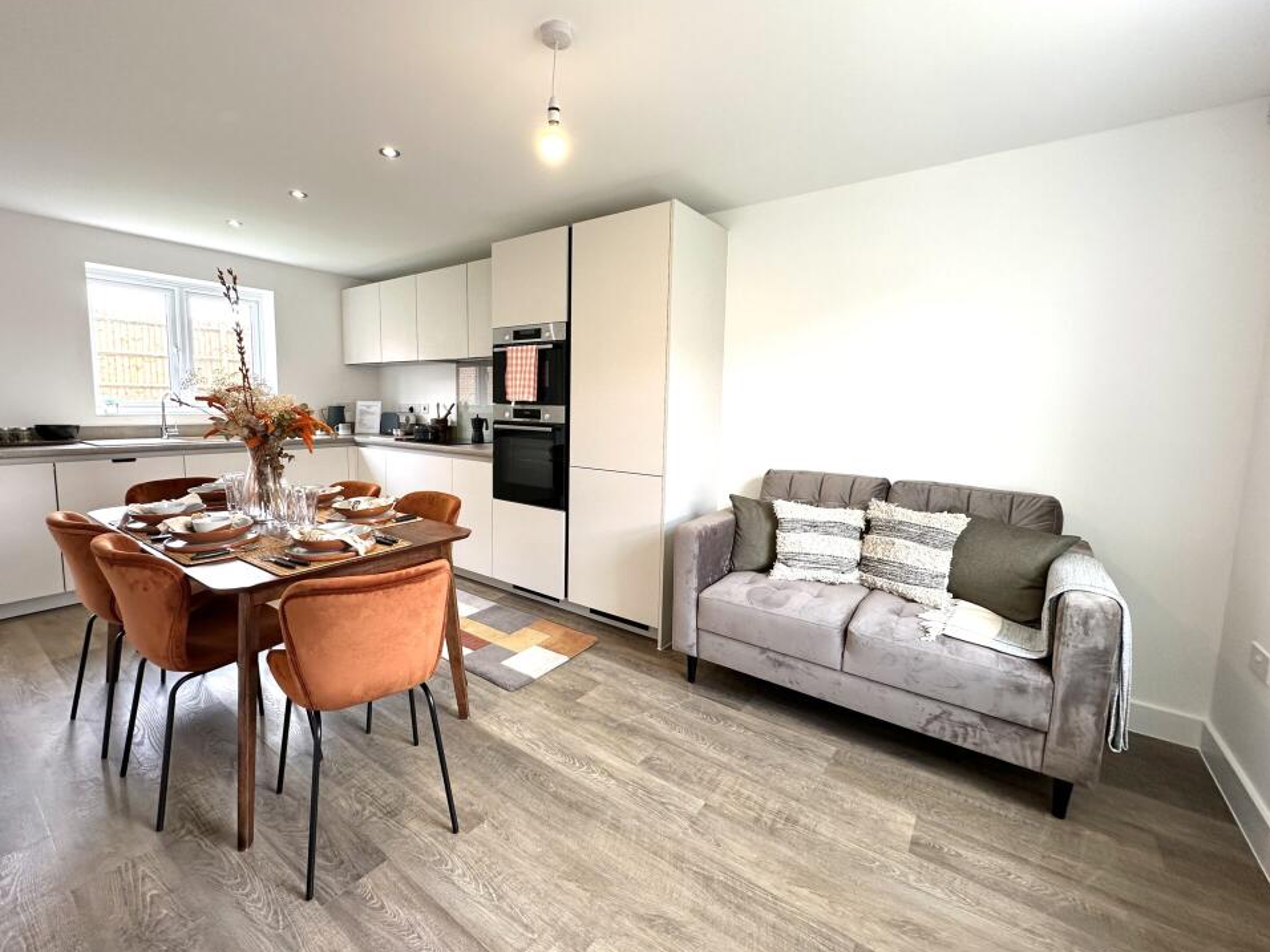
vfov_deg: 81.7
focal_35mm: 15
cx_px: 595
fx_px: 550
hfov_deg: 98.0
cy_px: 458
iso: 125
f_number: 2.2
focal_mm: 2.22
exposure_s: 1/99
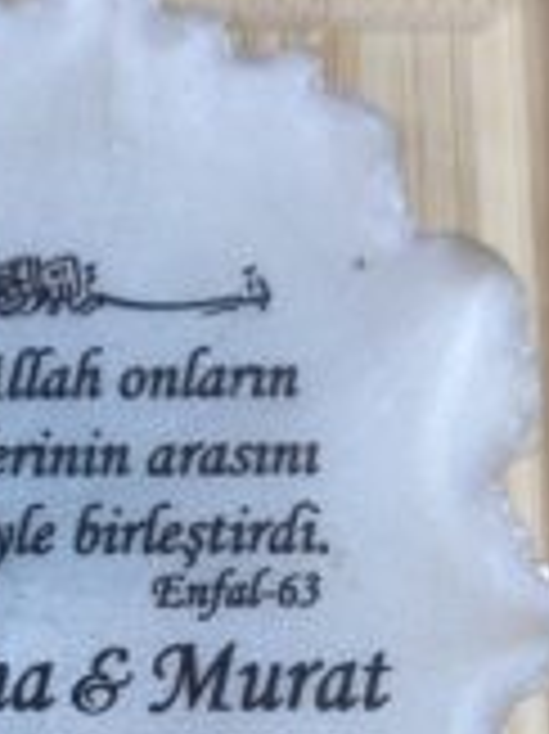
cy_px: 700
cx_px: 36
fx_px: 1863
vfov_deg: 21.6
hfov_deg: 16.5
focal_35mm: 88
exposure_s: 1/33
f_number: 1.9
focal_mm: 6.04
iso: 210
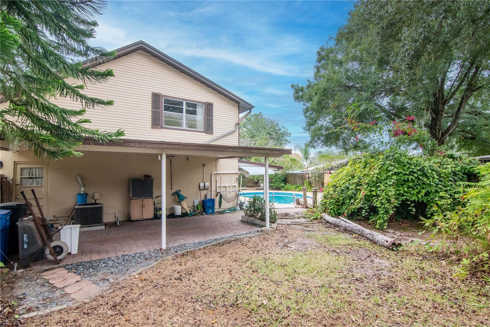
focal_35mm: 16
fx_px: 225
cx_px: 245
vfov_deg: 72.0
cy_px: 164
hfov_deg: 95.0
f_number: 10
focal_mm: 11
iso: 1250
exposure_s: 1/125
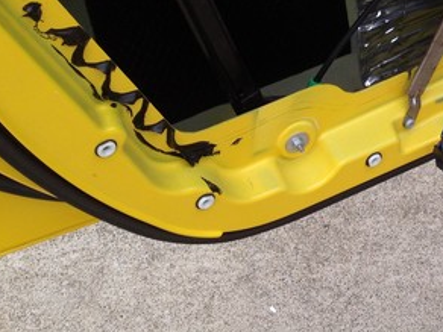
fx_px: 1229
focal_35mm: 96
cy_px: -71
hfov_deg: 19.2
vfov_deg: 14.9
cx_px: 545
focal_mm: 4.28
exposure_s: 1/378
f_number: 2.4
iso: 64
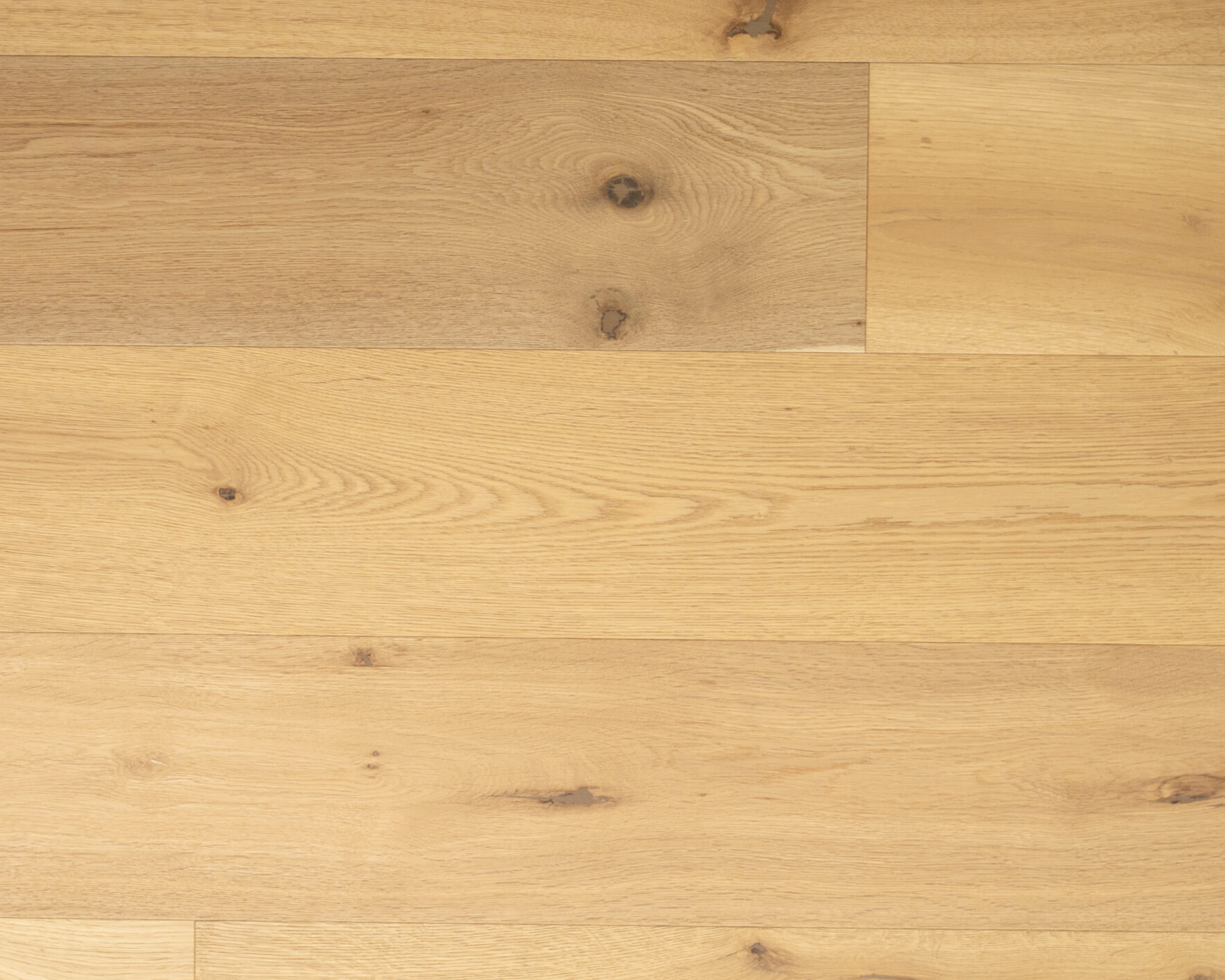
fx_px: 3481
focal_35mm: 96
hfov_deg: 19.9
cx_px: 404
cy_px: 584
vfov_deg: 16.0
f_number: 5.6
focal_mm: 71
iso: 800
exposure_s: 1/160
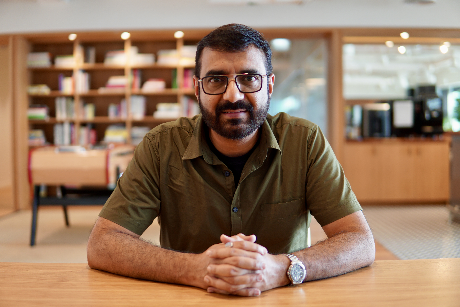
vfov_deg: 29.9
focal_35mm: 45
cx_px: 230
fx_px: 575
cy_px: 154
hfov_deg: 43.6
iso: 100
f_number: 1.4
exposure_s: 1/60
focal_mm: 30
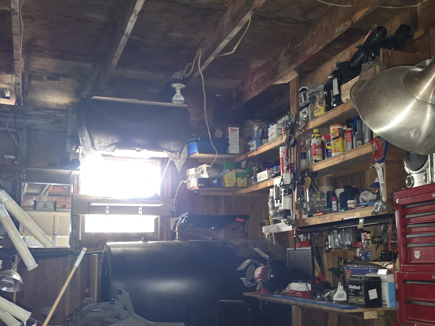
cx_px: 231
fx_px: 528
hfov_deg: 44.8
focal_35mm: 42
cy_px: 196
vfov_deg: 34.2
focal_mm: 6.3
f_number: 1.7
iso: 250
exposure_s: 1/12
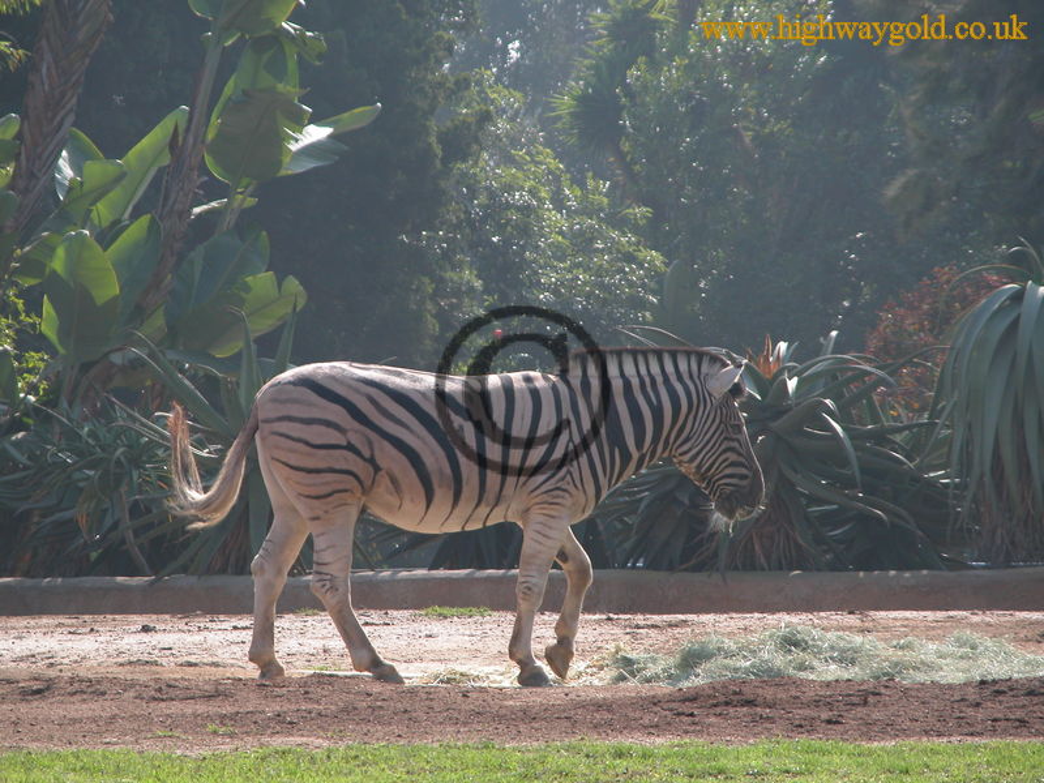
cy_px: 392
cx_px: 522
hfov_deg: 7.2
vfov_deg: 5.4
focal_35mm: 276
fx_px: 8324
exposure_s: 1/259
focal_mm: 71.2
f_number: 4.7
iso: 100
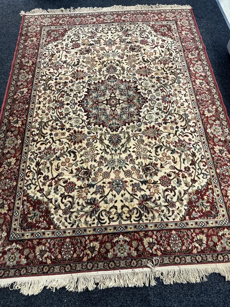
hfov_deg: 56.8
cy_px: 154
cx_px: 115
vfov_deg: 71.6
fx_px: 213
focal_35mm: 24
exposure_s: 1/50
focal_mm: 6.86
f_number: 1.78
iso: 160
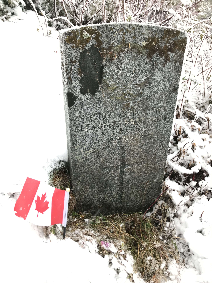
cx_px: 106
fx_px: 229
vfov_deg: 63.4
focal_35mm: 28
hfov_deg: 49.7
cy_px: 142
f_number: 1.8
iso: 32
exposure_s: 1/60
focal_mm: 3.99
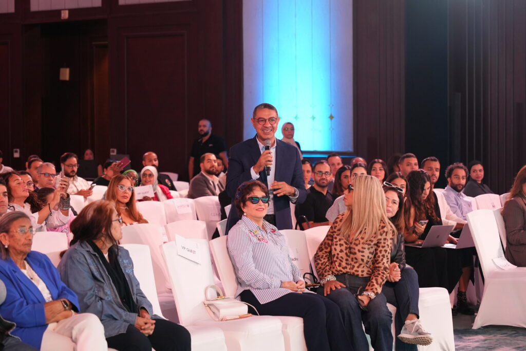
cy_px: 176
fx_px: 1534
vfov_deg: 13.0
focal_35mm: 105
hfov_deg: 19.5
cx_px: 263
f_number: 2.8
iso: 1600
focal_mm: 70
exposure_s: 1/100
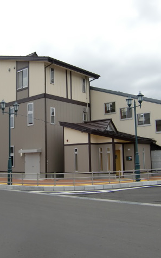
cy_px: 130
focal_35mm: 40
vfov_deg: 49.3
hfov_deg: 31.7
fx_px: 281
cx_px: 50
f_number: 2.6
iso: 64
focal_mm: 4.9
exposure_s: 1/1000
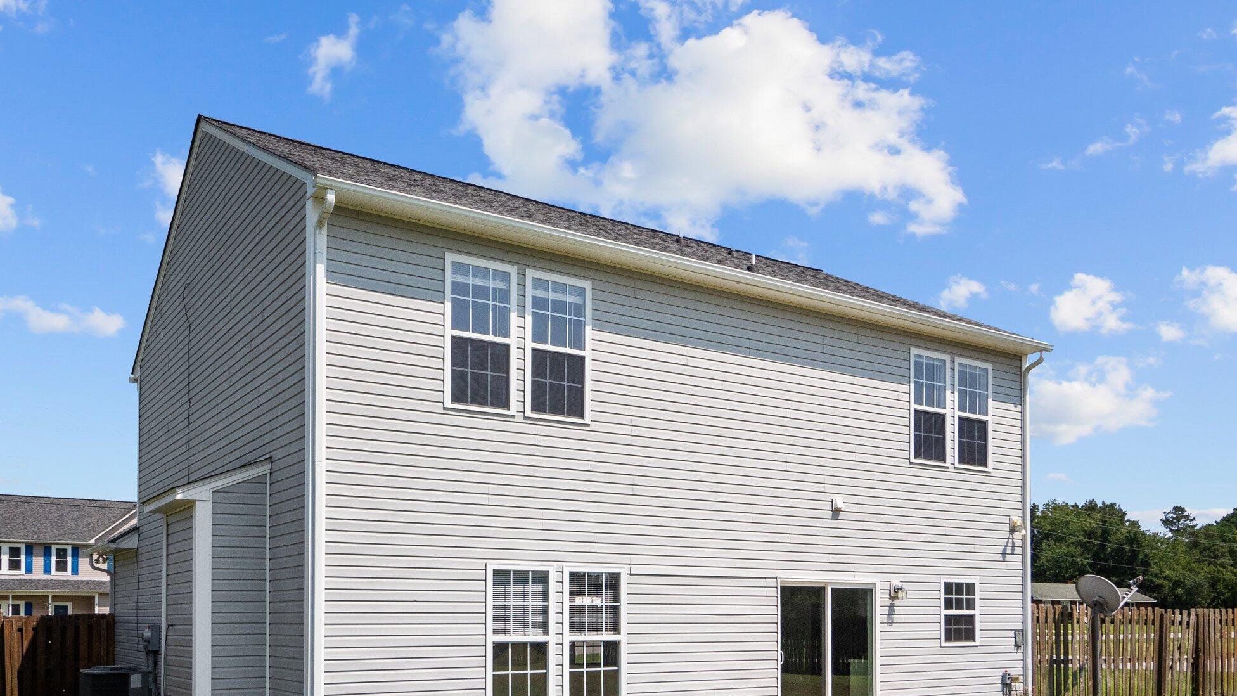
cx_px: 599
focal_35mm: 32
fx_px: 1050
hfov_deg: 61.0
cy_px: 477
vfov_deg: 36.2
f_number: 5.6
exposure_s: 1/5000
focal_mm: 14
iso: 400
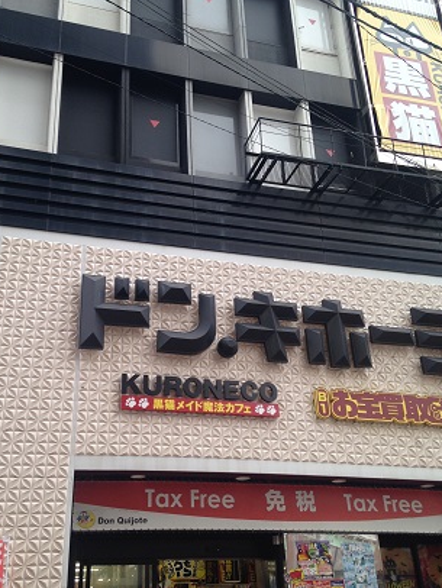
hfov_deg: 36.8
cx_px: 194
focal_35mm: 39
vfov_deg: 47.8
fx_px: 663
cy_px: 311
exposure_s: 1/125
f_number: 2.4
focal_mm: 4.12
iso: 50
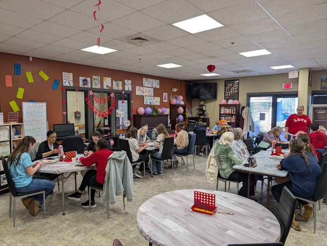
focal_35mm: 24
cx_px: 164
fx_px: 227
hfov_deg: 71.5
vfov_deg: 56.9
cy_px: 123
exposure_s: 1/60
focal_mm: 6.9
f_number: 1.68
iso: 48
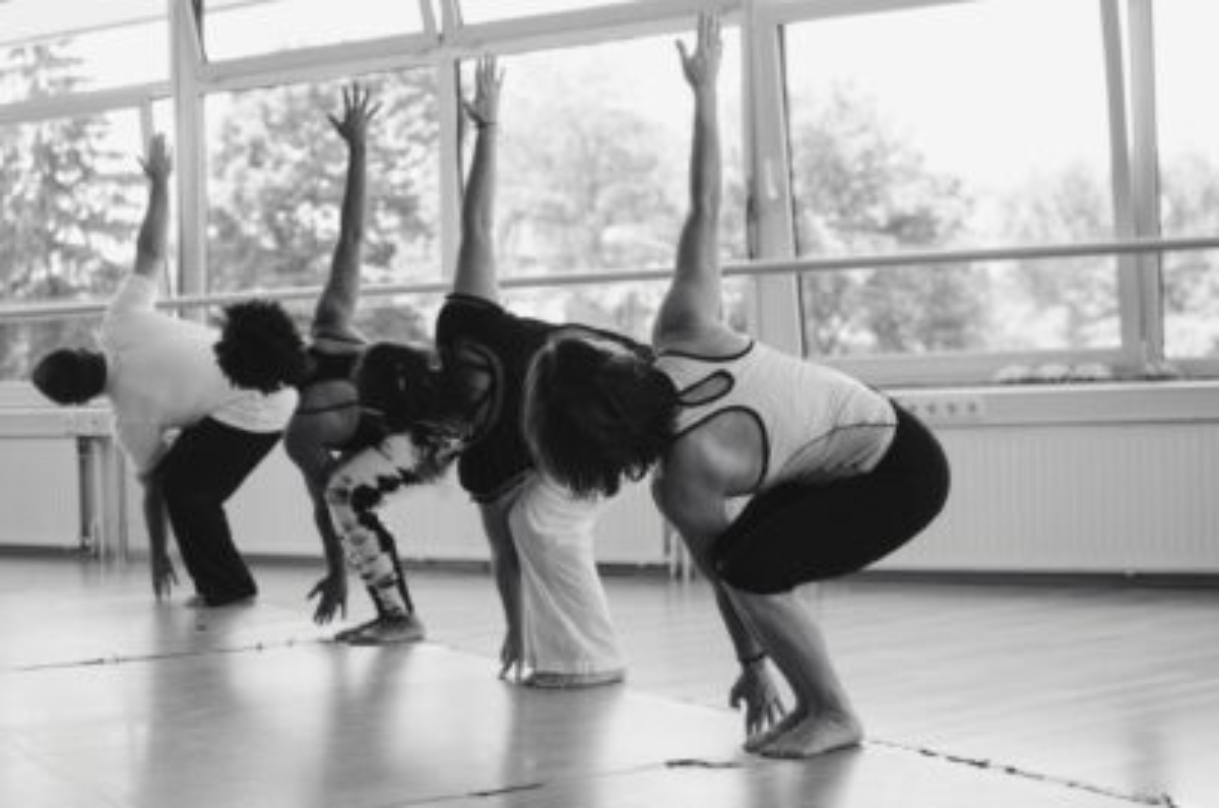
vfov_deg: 25.6
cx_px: 610
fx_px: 1774
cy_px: 404
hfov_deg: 37.9
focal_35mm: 52
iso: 320
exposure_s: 1/500
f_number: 2.5
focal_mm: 35
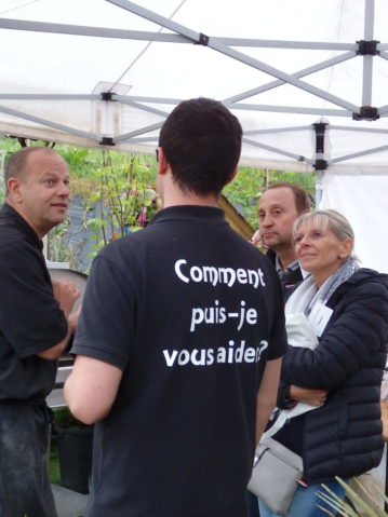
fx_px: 807
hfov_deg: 27.0
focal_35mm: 54
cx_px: 194
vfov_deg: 35.6
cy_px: 258
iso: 1000
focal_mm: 9.8
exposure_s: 1/30
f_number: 4.1
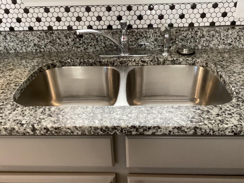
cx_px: 122
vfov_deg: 45.4
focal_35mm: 31
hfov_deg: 58.4
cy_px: 92
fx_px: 219
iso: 400
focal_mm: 3.3
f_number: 2.4
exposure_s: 1/40
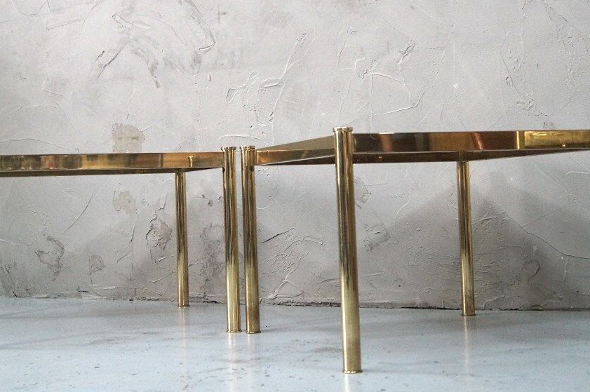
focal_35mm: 58
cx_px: 260
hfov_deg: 34.5
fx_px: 950
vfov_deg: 23.3
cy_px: 142
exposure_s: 1/160
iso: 1250
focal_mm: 26
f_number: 4
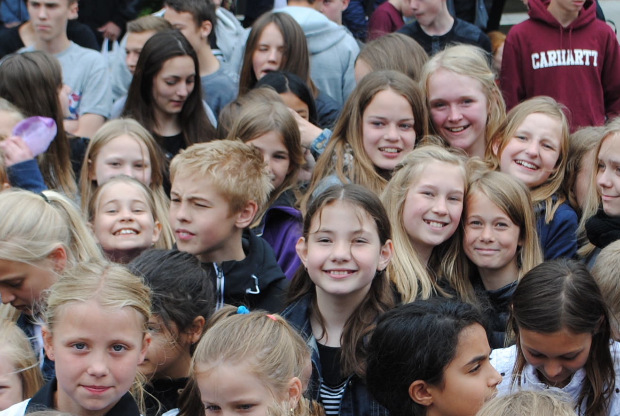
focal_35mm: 112
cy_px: 281
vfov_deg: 12.3
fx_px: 1933
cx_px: 335
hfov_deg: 18.2
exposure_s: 1/125
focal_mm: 34
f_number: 5.6
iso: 125
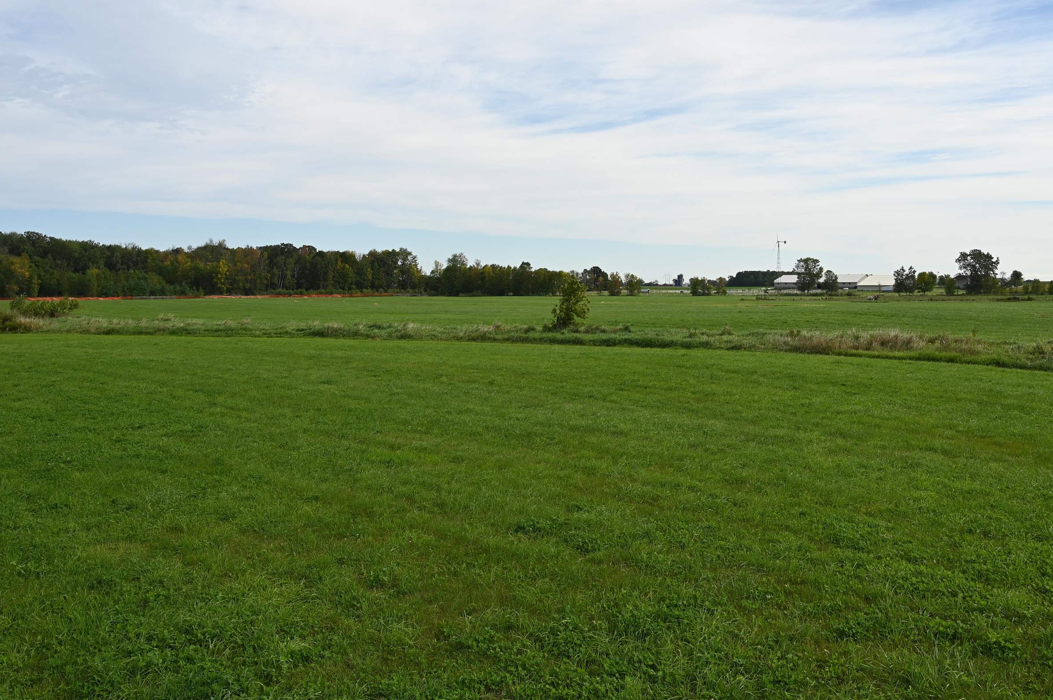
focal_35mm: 31
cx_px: 592
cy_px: 325
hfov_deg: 60.1
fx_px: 906
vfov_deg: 42.2
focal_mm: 24
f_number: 7.1
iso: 100
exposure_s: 1/400
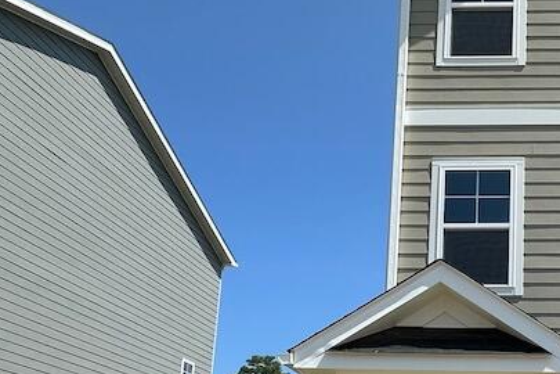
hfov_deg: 38.5
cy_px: 393
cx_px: 545
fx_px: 715
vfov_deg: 27.2
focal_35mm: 46
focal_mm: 2.22
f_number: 2.2
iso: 50
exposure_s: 1/1887
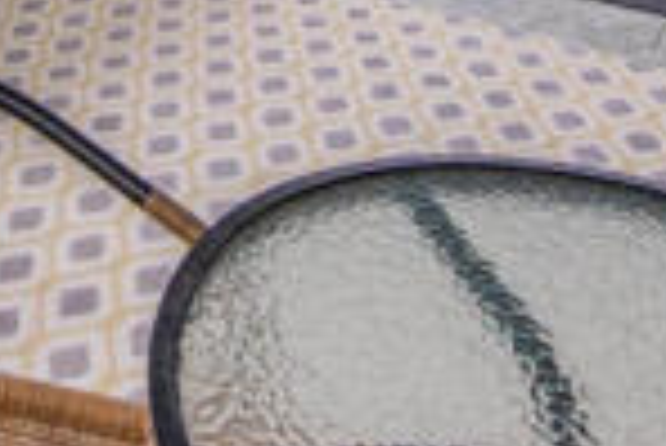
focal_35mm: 62
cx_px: -25
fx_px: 1148
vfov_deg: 16.4
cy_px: -462
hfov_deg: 29.8
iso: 320
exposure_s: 1/125
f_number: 9
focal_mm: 14
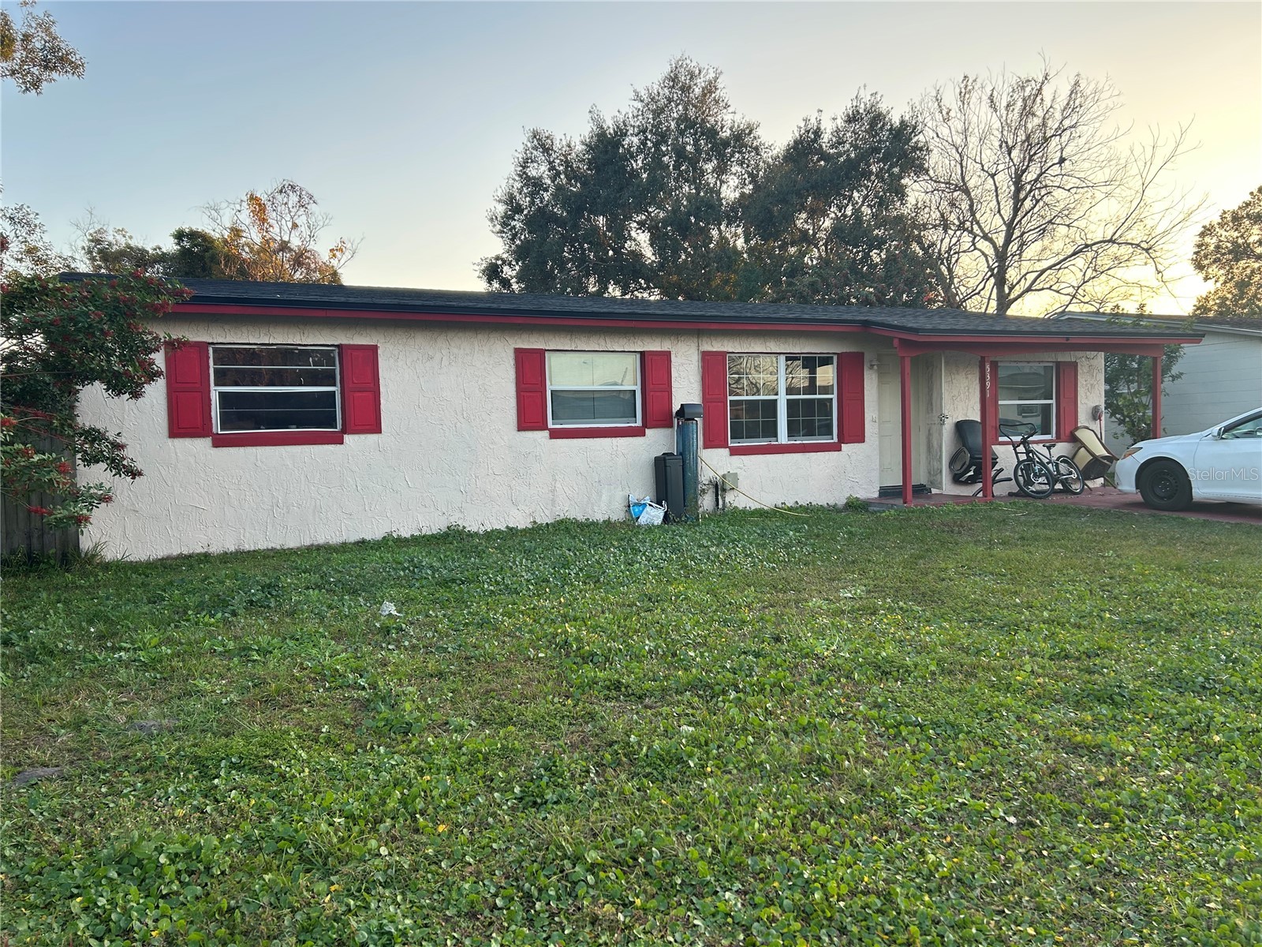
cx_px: 631
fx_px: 948
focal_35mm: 26
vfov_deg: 53.1
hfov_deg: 67.3
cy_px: 474
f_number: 1.5
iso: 50
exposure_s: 1/324
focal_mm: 5.7
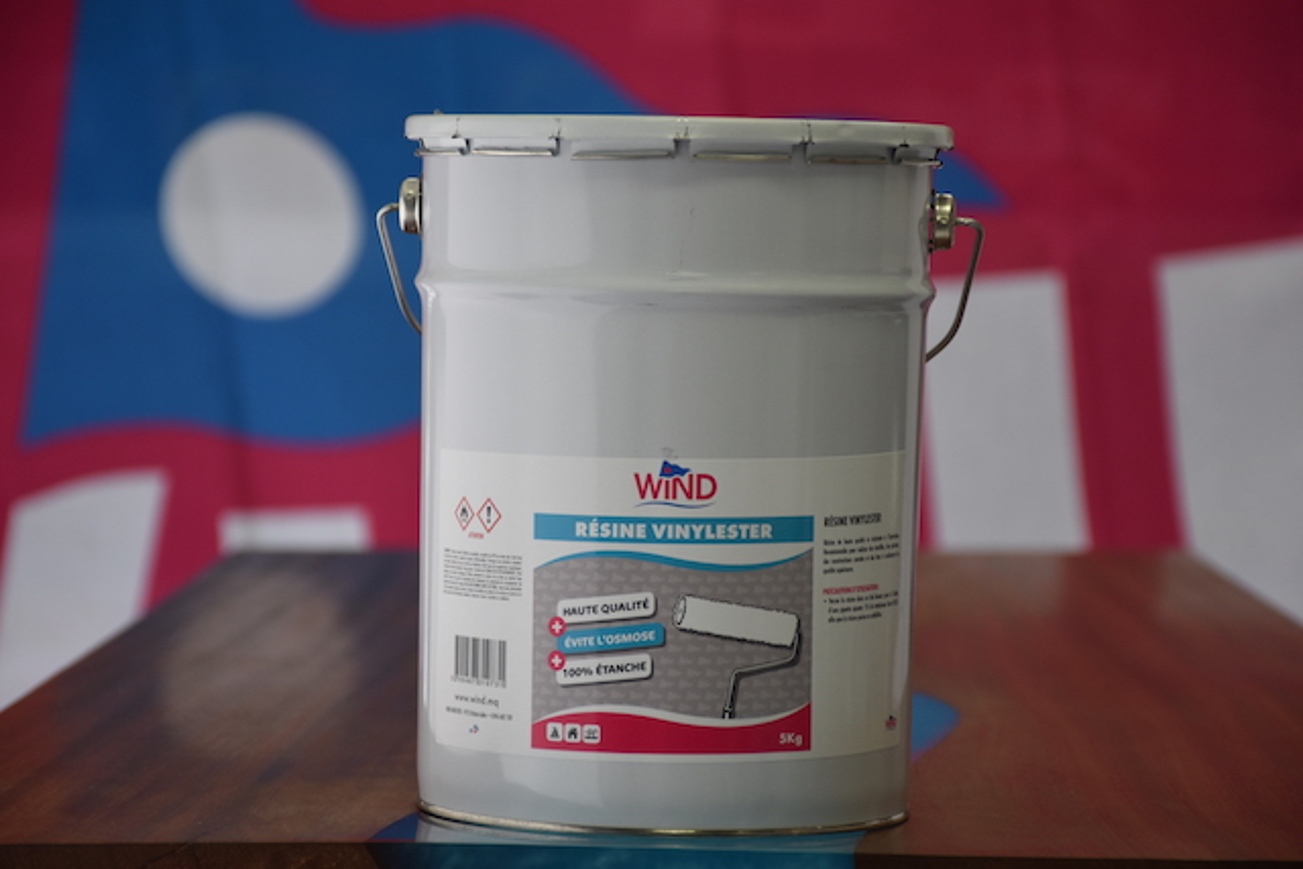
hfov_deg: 14.4
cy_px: 434
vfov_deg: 9.6
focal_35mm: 142
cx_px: 652
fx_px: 5159
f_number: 5.3
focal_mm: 95
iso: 400
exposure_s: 1/100
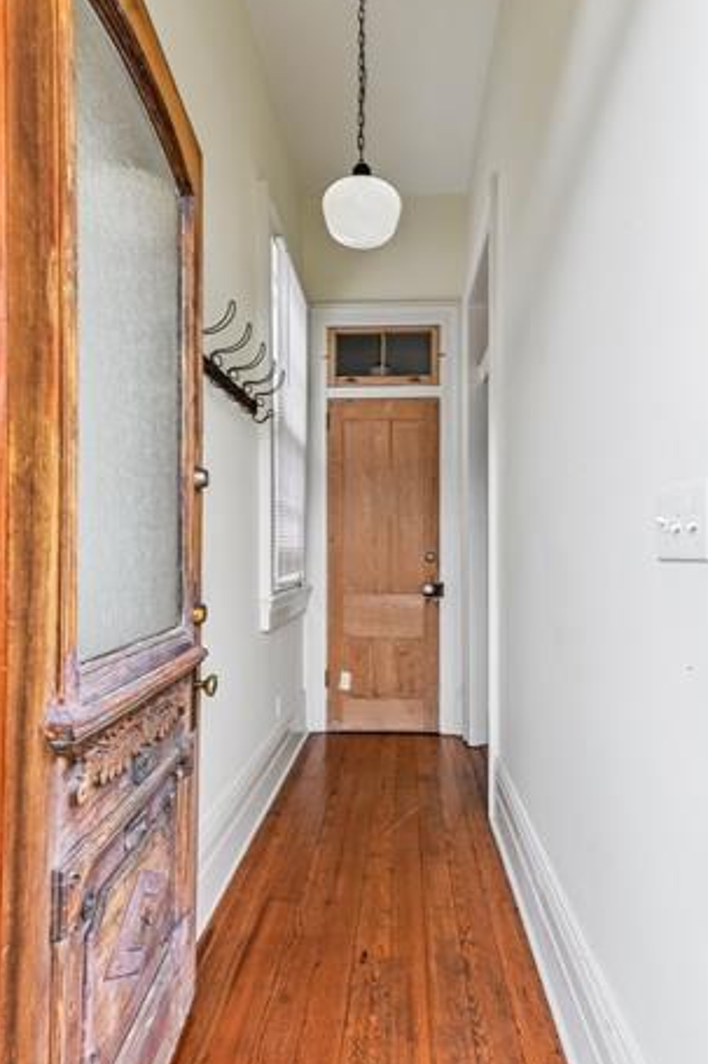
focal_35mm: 19
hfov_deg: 64.5
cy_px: 533
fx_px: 561
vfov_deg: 86.9
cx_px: 362
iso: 400
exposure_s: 1/13
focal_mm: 18
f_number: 11
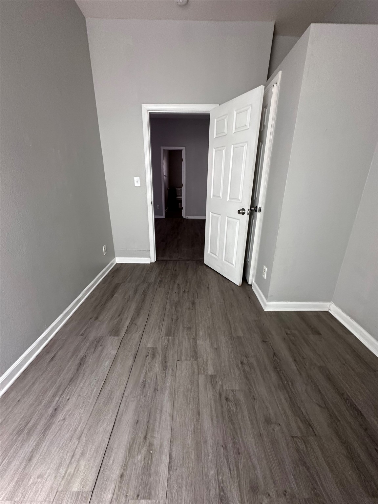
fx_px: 204
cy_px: 252
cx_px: 189
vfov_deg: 102.1
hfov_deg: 85.7
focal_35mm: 14
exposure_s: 1/77
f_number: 2.2
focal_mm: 2.22
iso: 320
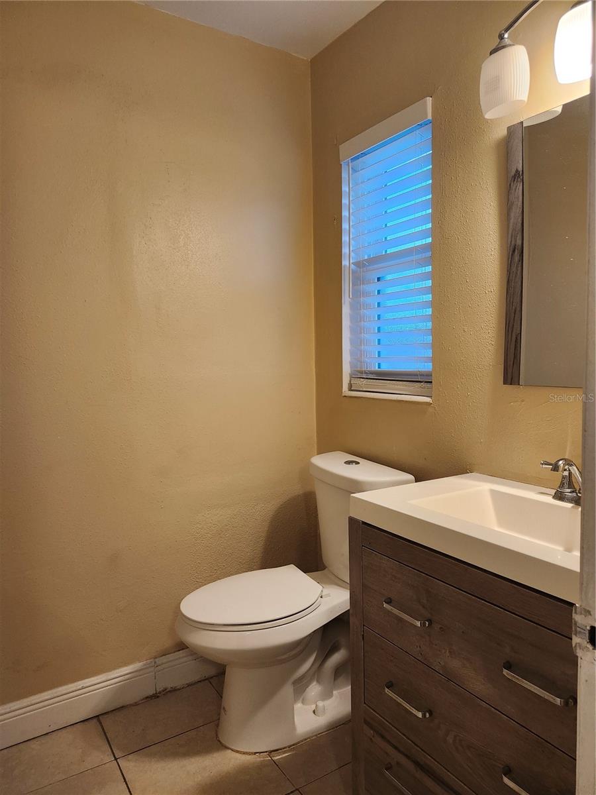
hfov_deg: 58.9
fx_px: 528
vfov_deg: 73.9
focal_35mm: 23
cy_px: 398
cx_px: 298
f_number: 1.8
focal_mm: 5.54
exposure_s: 1/120
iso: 640
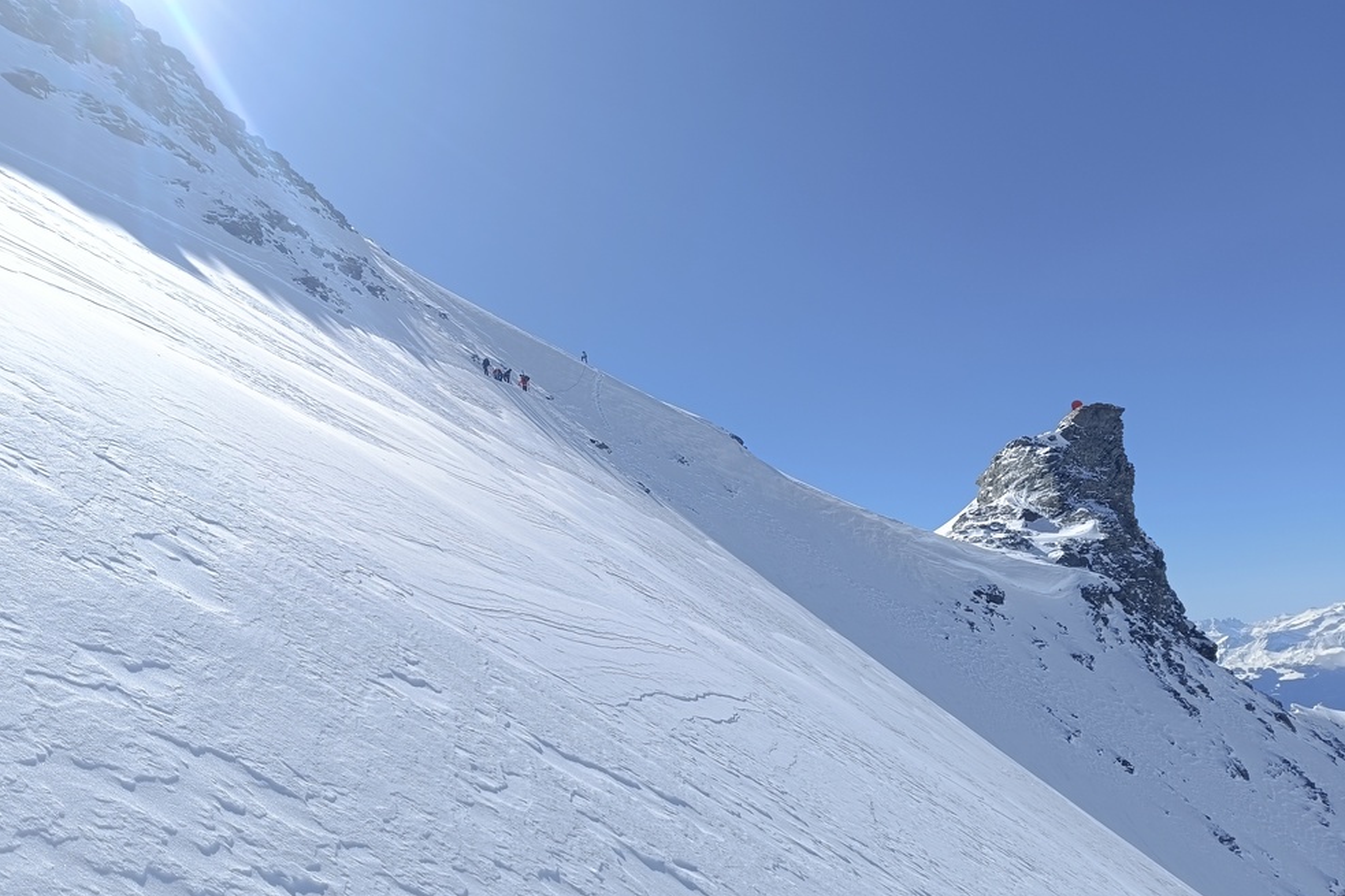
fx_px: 971
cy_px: 501
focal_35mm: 26
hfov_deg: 69.4
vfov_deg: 49.4
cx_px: 655
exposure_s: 1/4149
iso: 50
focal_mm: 5.59
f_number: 1.88
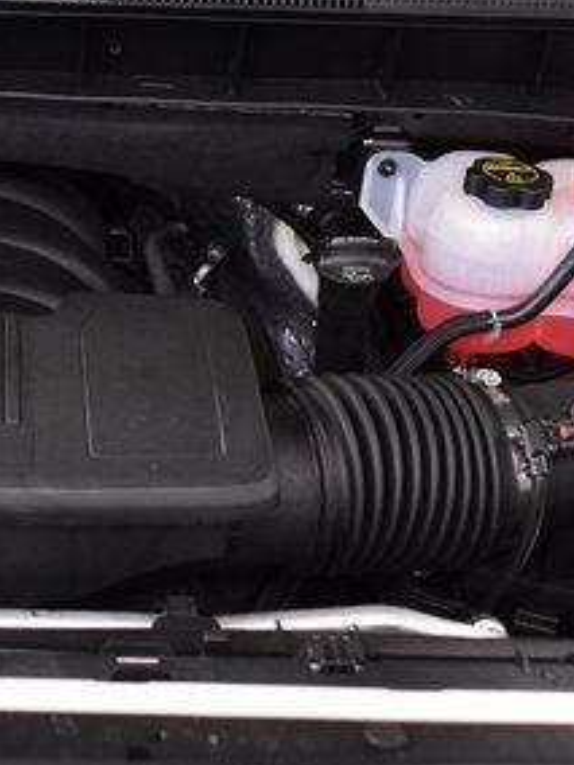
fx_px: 1725
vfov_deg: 24.9
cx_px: -49
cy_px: 281
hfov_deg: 18.2
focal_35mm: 78
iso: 1600
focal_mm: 24
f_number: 2.8
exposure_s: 1/50
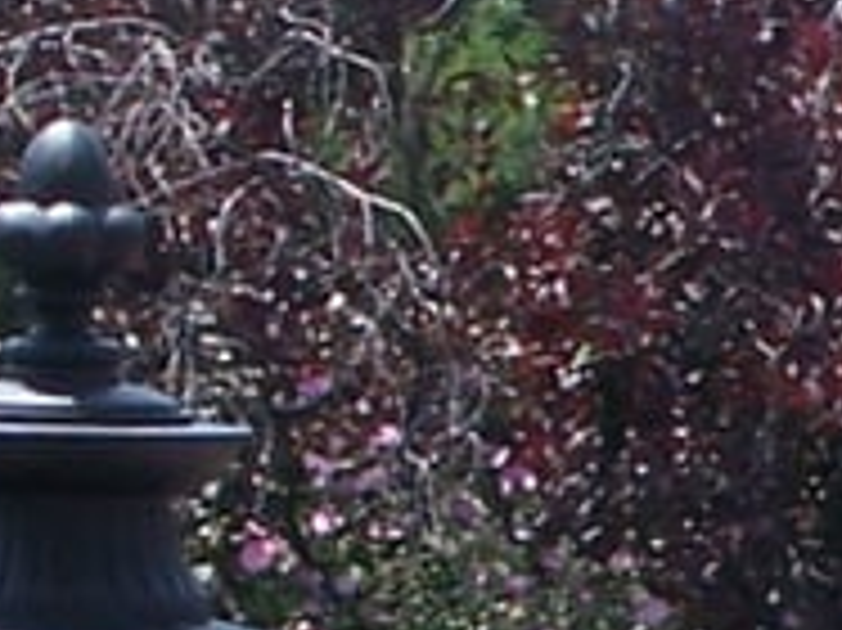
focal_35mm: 435
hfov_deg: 4.5
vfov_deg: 3.4
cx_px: 1632
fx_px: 10574
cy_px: 1350
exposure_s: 1/320
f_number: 4.1
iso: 64
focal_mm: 9.9
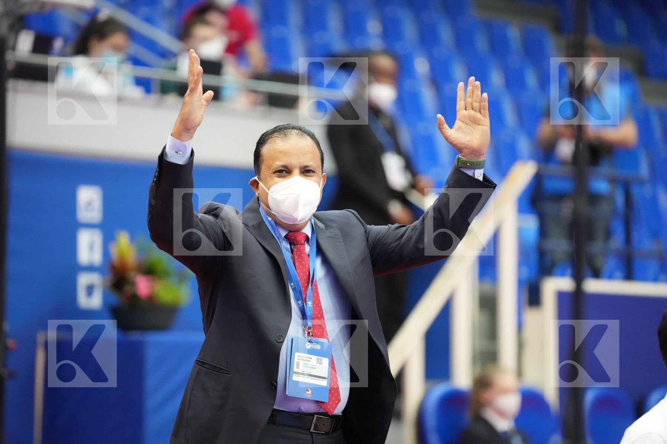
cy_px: 222
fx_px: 3705
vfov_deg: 6.9
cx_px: 334
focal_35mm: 200
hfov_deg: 10.3
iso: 8000
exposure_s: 1/1000
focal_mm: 200
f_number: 2.8
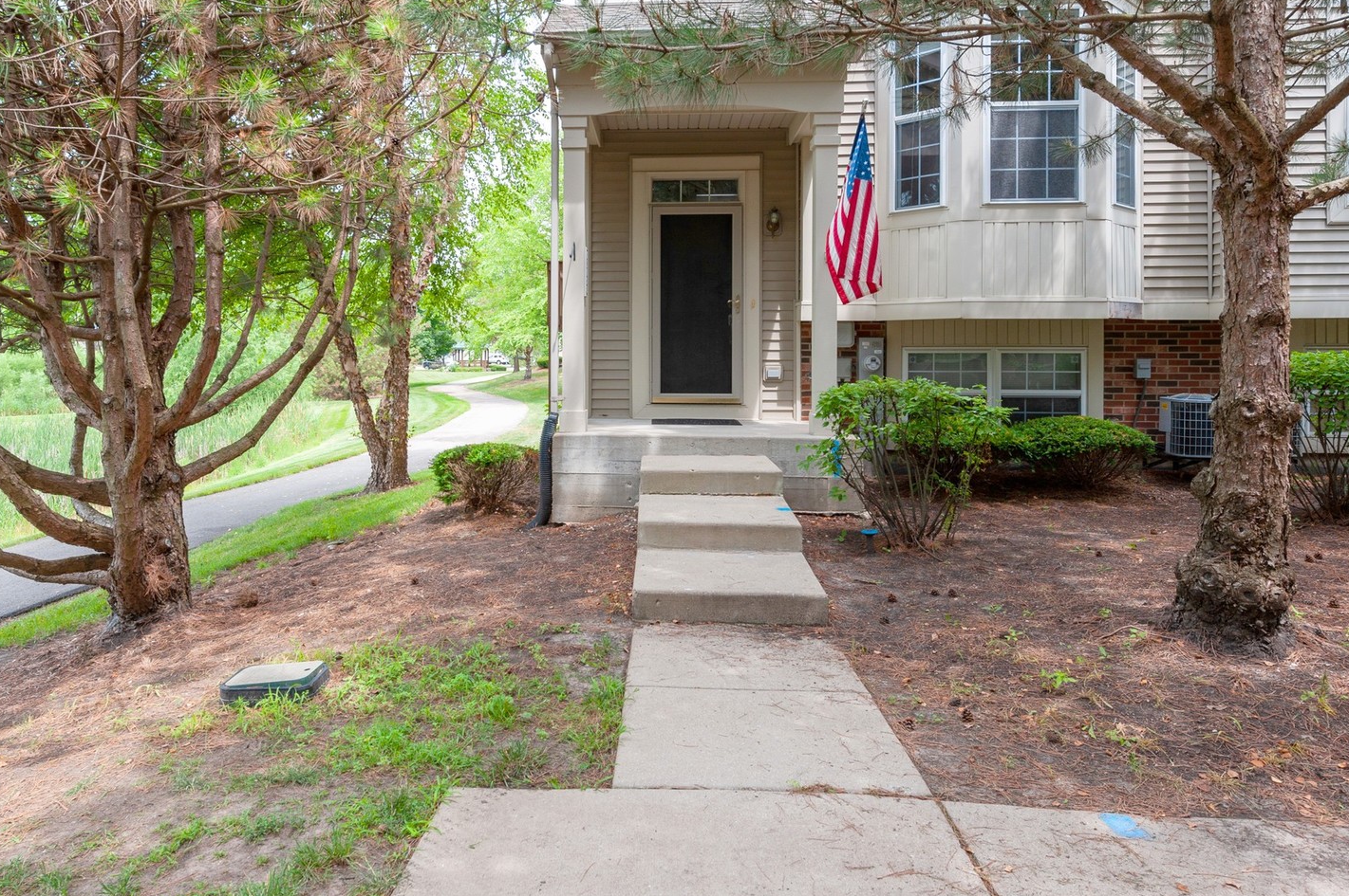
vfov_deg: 53.0
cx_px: 608
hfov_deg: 73.6
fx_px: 899
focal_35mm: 24
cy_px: 461
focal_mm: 21
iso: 200
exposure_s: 1/100
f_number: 8
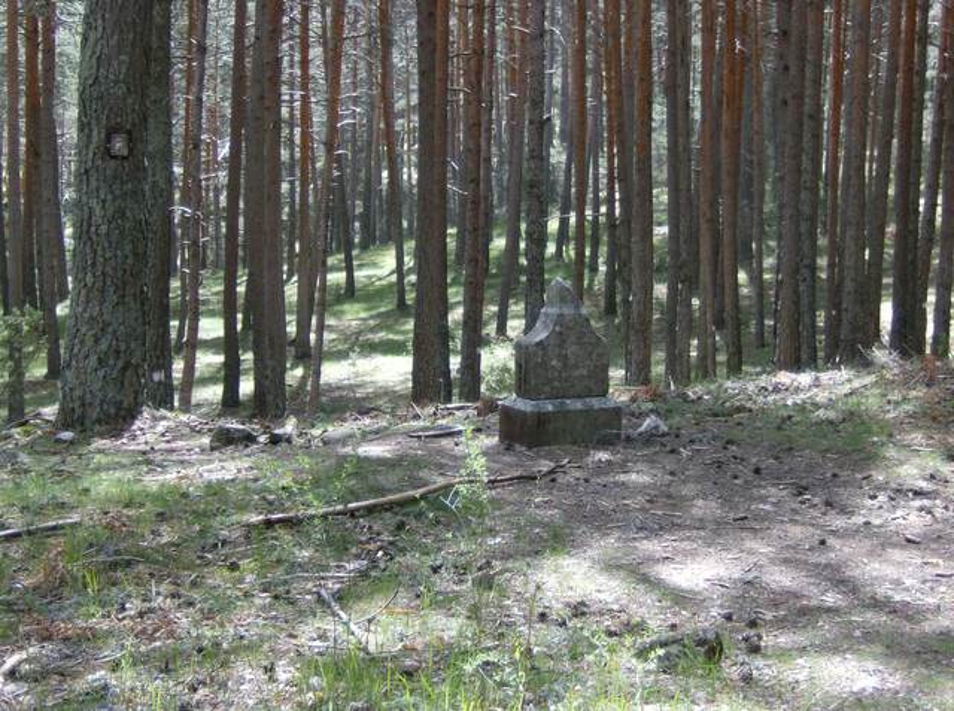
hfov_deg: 34.4
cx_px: 477
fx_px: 1540
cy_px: 356
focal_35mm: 56
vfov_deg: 26.0
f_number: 3.4
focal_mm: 9.3
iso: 100
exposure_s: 1/159
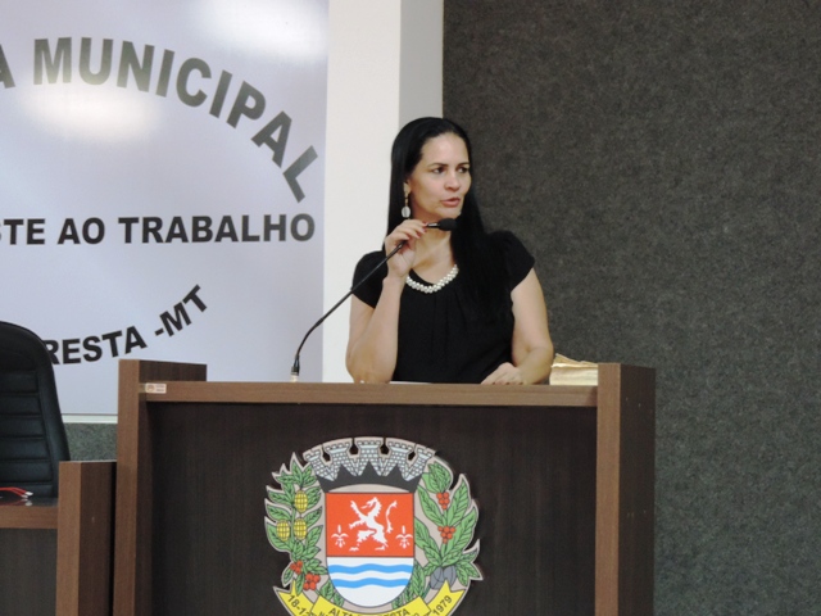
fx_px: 3202
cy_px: 308
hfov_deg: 14.6
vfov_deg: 11.0
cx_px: 410
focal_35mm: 135
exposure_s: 1/13
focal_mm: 24
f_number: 4.3
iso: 800
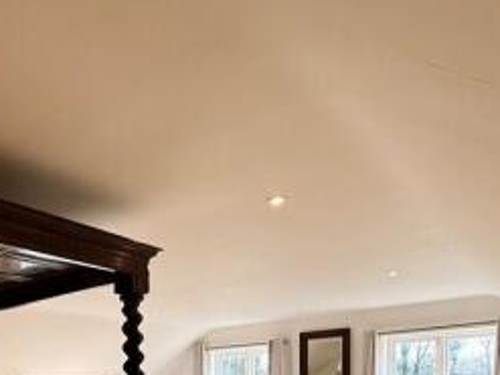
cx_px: 141
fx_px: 476
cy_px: 419
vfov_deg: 36.0
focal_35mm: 33
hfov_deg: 53.5
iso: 125
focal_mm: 2.22
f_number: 2.2
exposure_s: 1/100
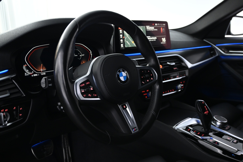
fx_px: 223
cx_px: 122
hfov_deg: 57.2
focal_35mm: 33
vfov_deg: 40.0
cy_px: 81
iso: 1600
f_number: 4
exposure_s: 1/10
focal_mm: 22
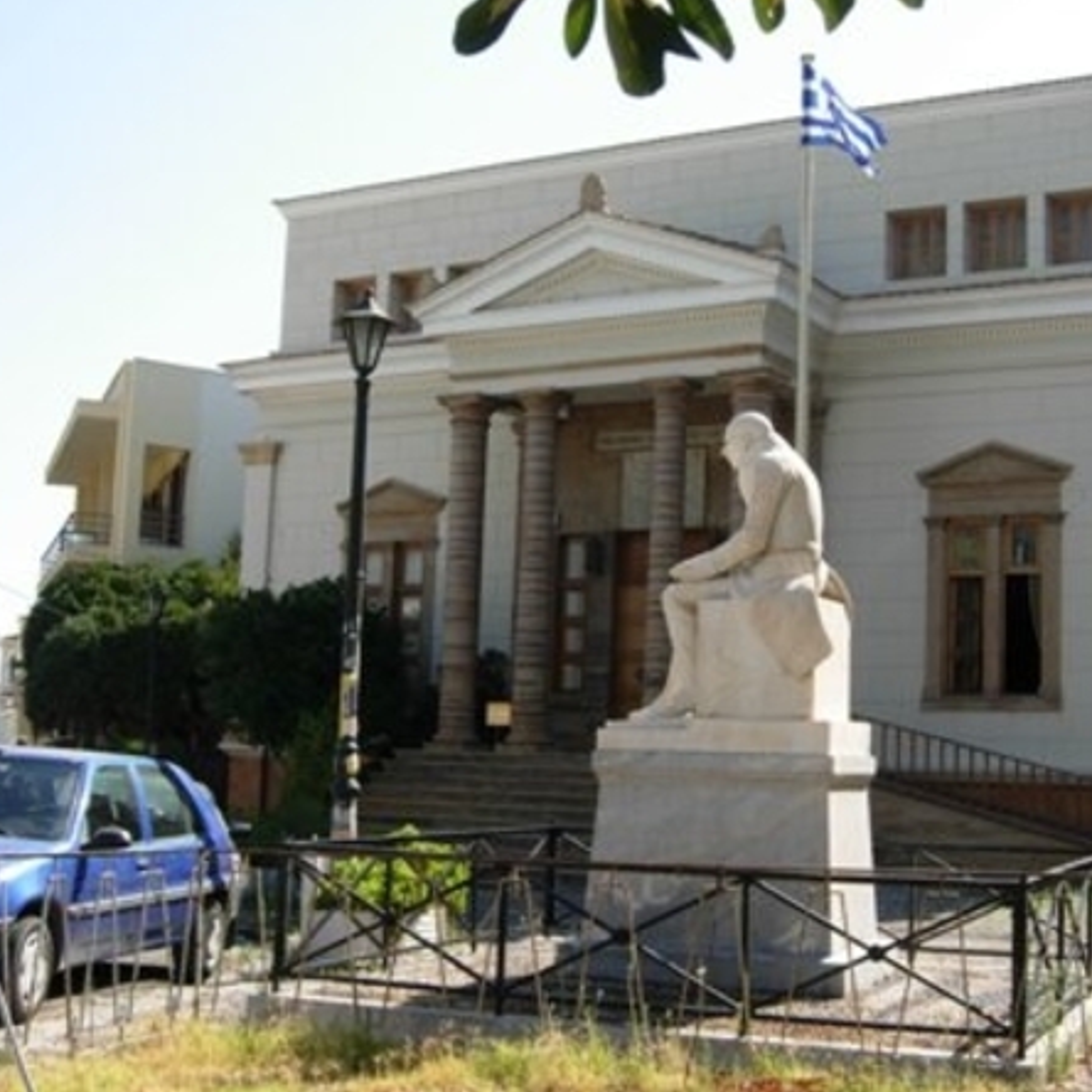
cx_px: 686
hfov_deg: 34.5
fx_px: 1749
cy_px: 541
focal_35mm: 49
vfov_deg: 34.7
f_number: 5.1
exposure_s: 1/215
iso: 50
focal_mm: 8.5
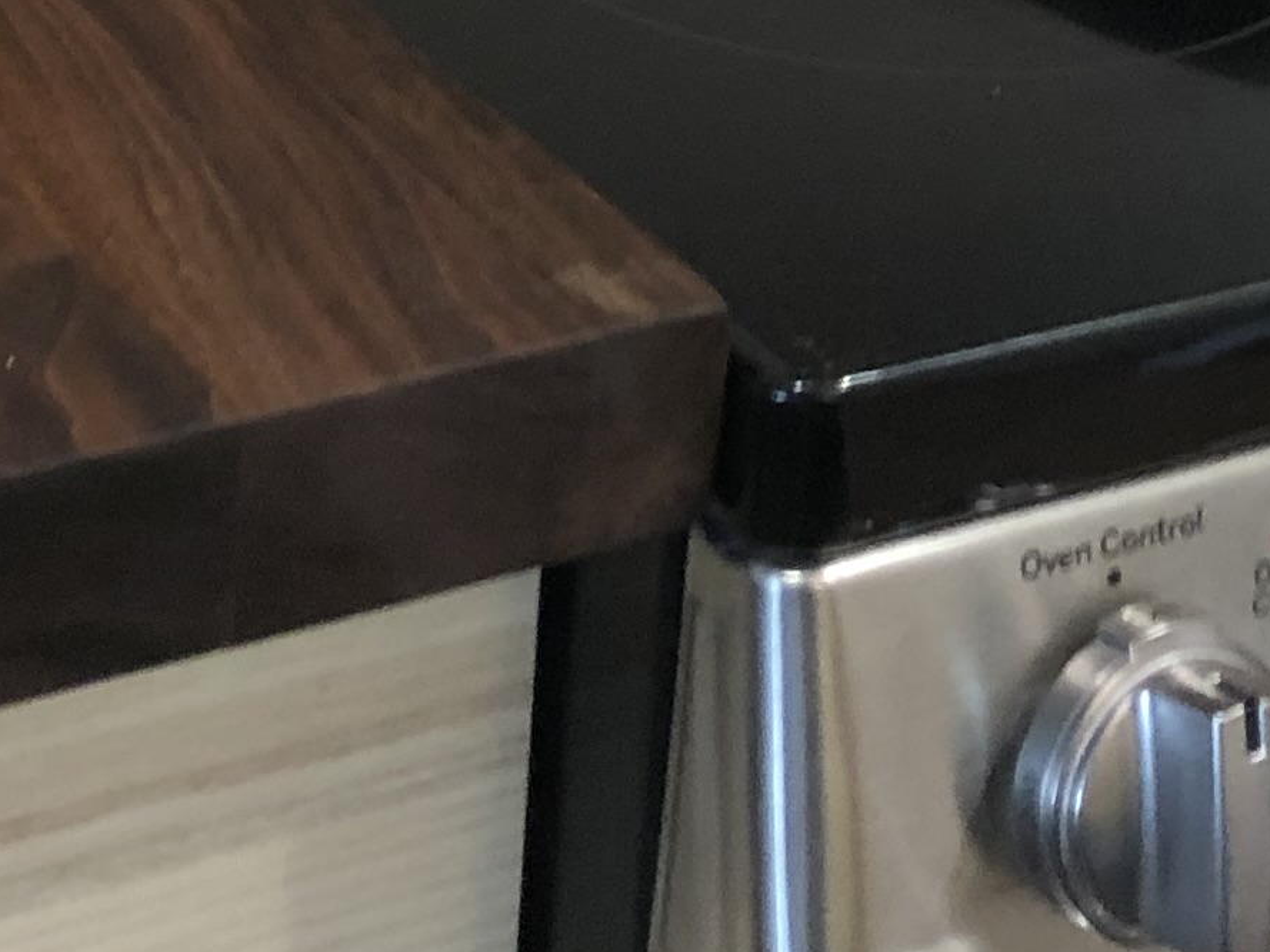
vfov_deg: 10.7
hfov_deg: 15.5
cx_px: 933
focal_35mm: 127
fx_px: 4660
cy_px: -962
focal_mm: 3.99
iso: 40
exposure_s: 1/15
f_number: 1.8
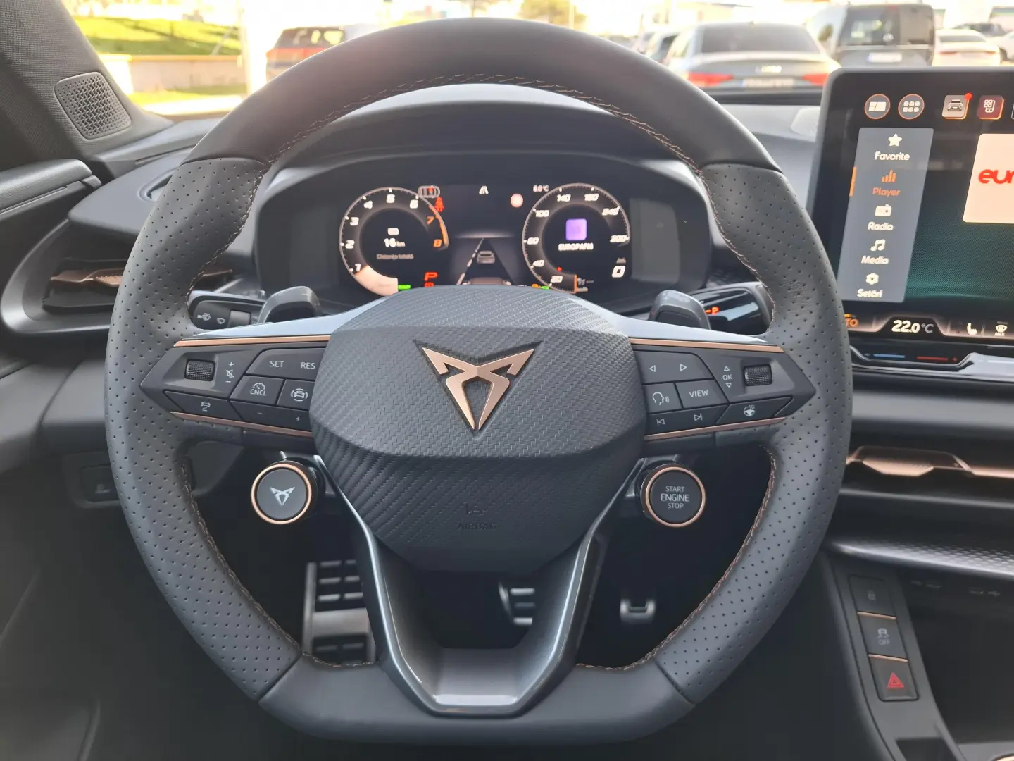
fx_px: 674
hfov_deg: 73.9
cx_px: 507
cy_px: 380
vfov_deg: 58.9
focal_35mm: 23
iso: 200
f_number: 1.8
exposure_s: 1/100
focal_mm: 5.54
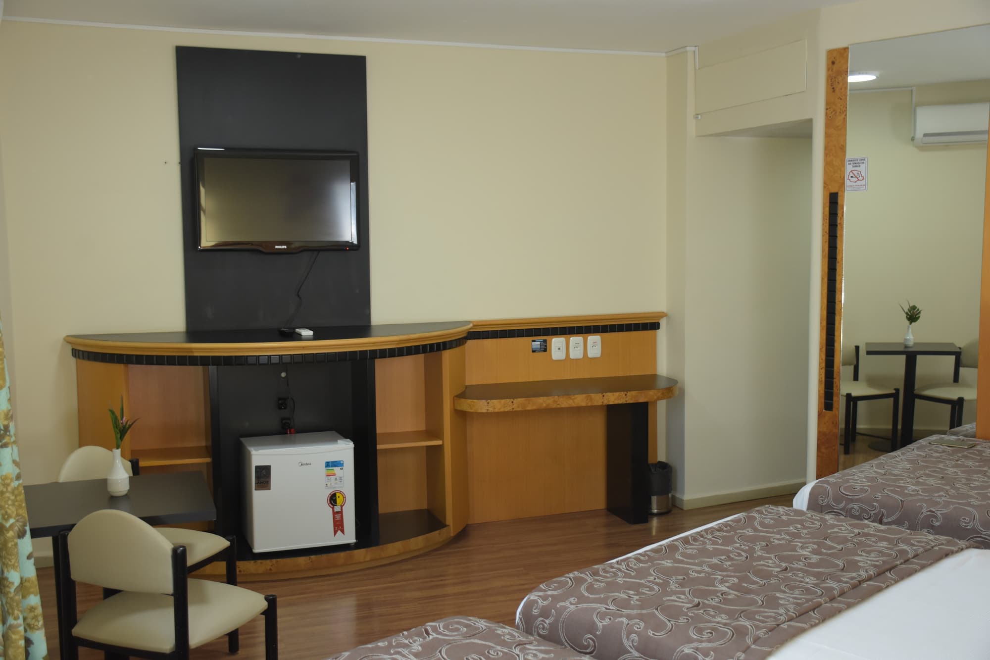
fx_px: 1072
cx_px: 495
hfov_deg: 49.6
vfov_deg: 34.2
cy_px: 330
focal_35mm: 39
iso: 1000
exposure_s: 1/80
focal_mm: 26
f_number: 4
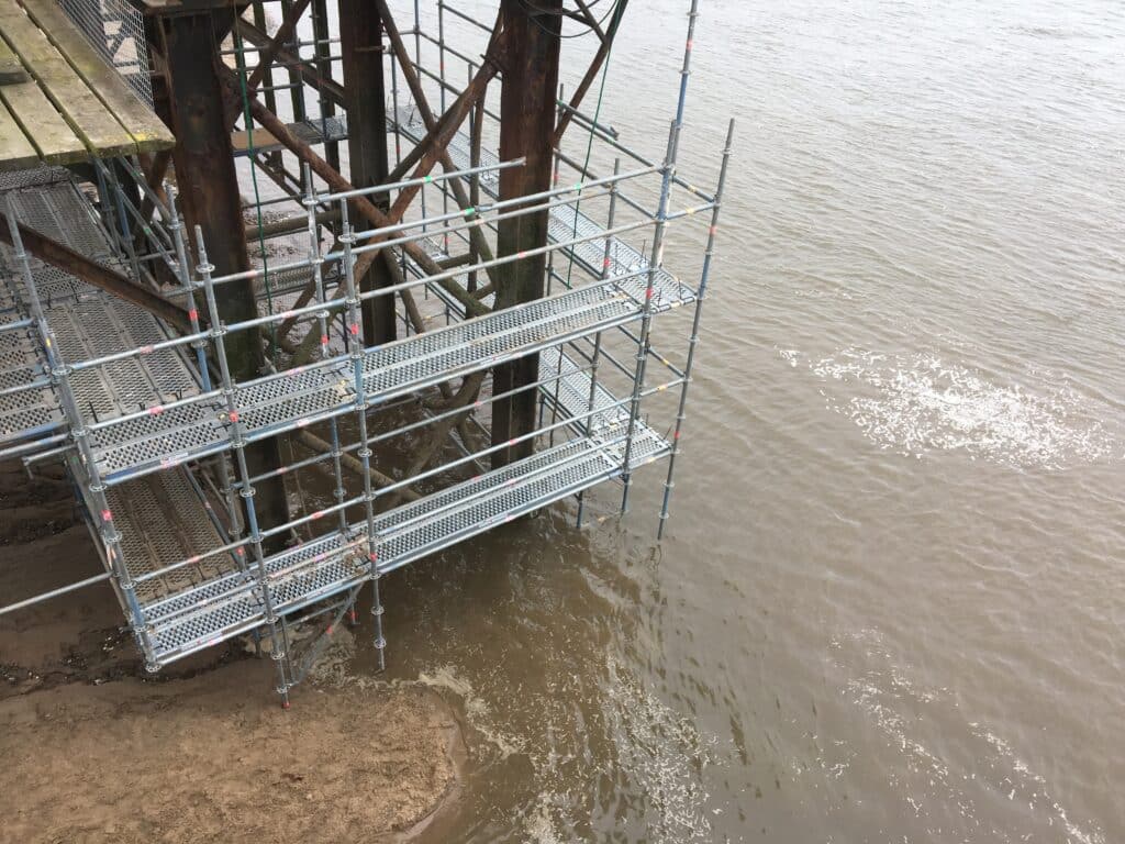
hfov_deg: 61.7
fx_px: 942
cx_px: 562
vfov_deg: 48.2
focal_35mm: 29
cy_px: 422
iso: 25
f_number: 2.2
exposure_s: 1/541
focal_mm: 4.15
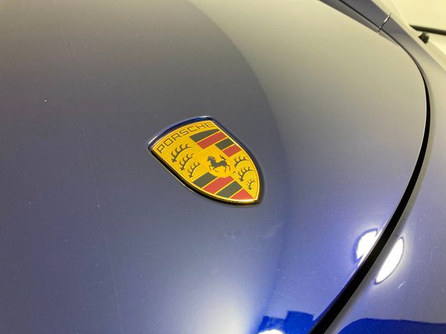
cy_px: 167
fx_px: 361
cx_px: 223
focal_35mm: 28
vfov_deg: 49.7
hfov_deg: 63.4
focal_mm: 3.99
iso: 40
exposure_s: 1/120
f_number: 1.8
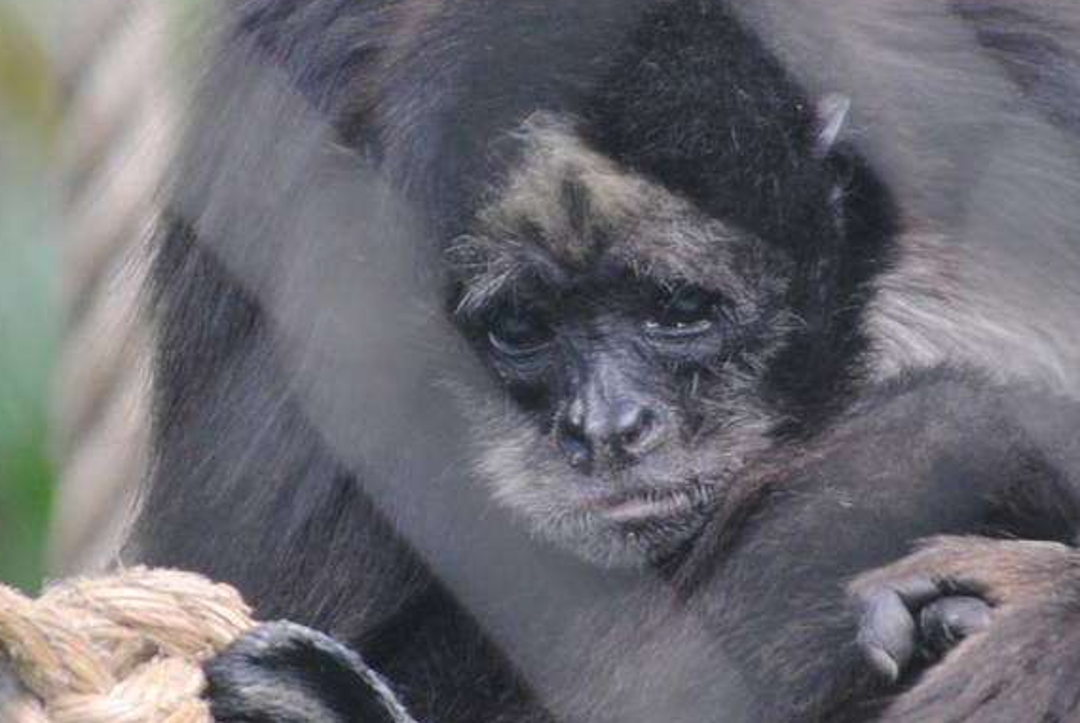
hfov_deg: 2.7
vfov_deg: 1.8
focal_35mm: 759
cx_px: 670
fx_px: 22799
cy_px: 322
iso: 400
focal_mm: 180
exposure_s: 1/100
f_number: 5.6
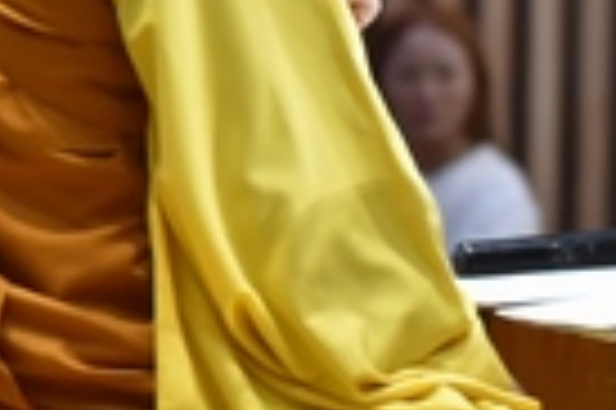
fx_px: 9759
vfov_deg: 2.4
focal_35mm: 571
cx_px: 827
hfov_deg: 3.6
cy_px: 27
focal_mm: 120
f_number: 4
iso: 1250
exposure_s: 1/60
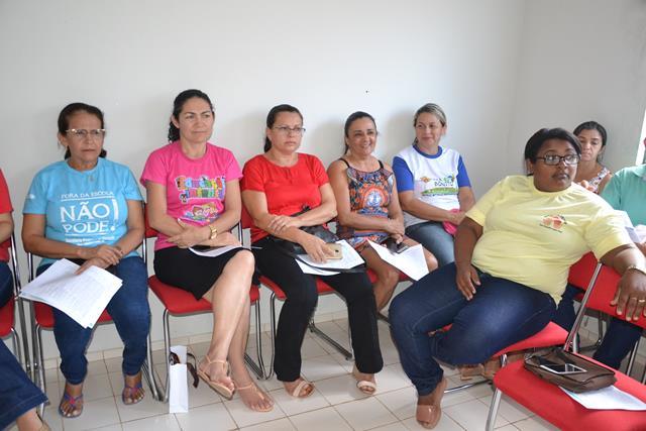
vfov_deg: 41.7
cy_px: 216
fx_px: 565
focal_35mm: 32
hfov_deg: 59.5
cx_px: 323
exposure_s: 1/60
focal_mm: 21
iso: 1800
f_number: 3.8
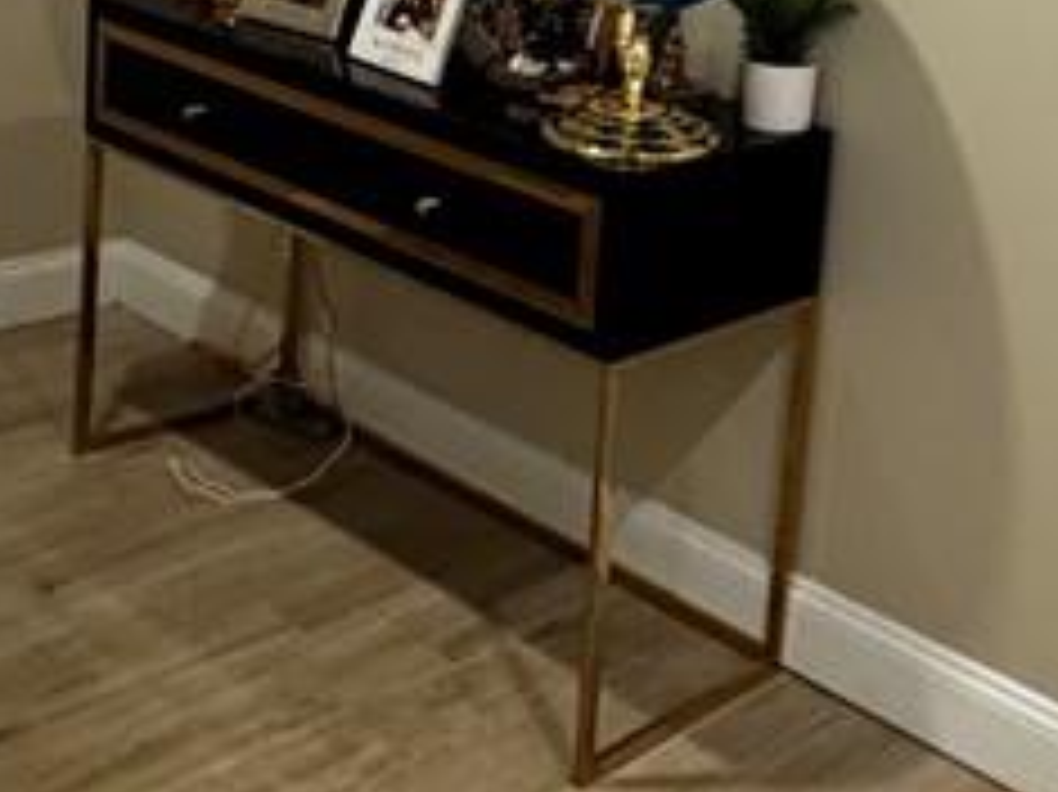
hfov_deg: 31.1
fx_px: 1863
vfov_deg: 22.7
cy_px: -63
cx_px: 810
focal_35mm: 61
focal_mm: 2.22
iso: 400
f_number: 2.2
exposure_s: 1/60
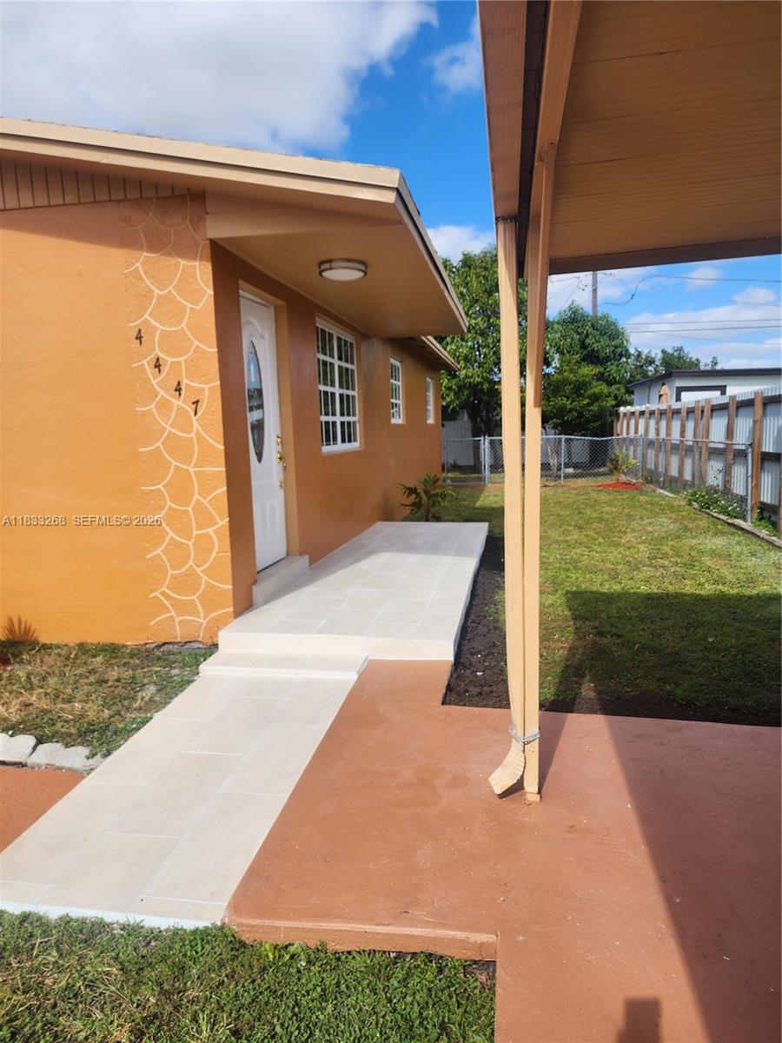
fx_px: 693
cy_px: 522
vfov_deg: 73.9
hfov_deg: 58.9
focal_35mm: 23
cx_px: 391
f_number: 1.8
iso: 12
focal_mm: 6.4
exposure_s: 1/912
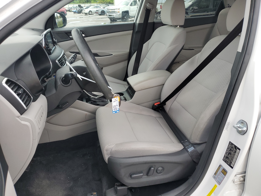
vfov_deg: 53.1
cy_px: 98
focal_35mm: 26
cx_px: 130
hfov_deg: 67.3
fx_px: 196
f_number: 1.5
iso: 50
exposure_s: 1/192
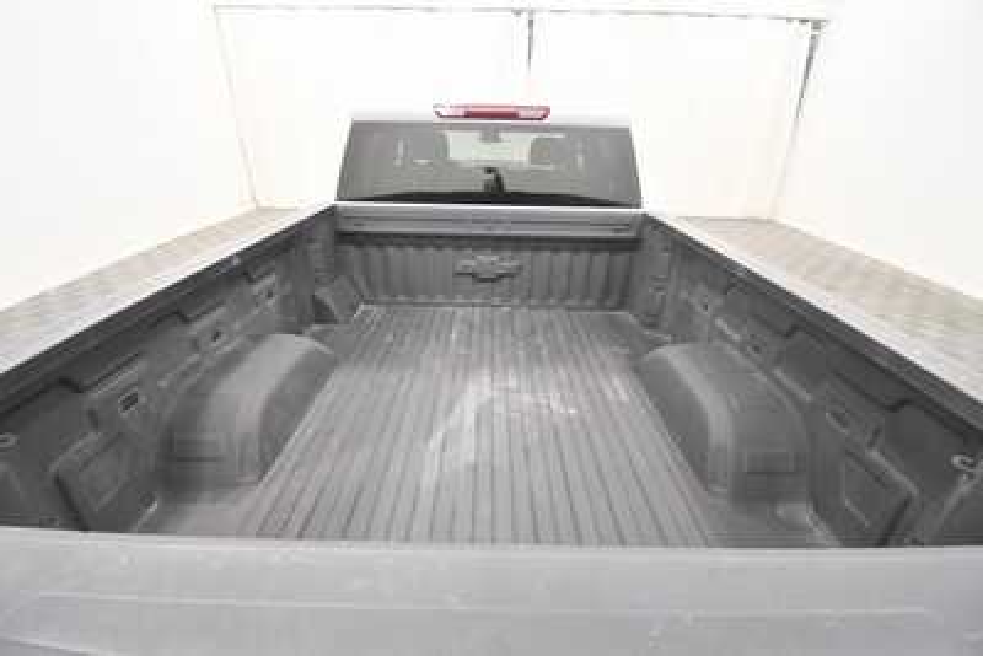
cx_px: 492
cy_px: 328
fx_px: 410
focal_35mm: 15
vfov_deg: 77.4
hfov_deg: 100.4
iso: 1600
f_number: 4.5
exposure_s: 1/125
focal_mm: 10
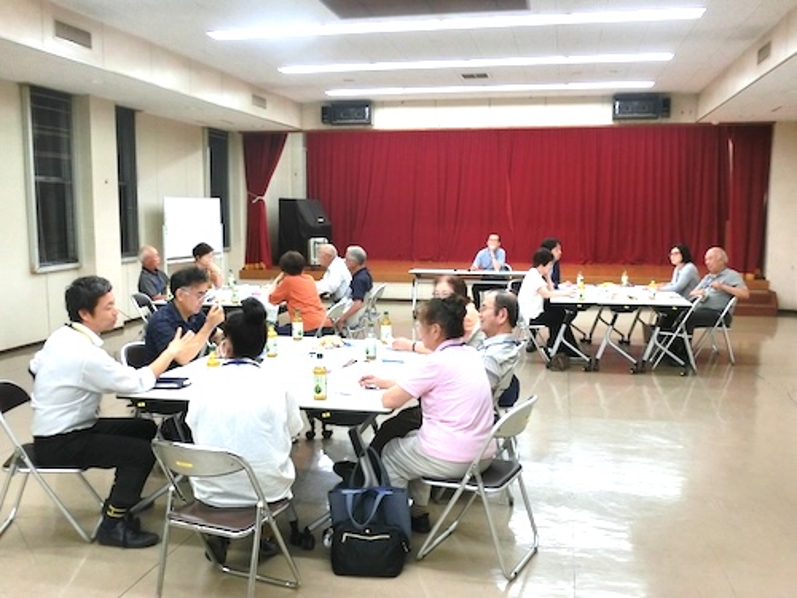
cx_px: 398
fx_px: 783
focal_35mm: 34
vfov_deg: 41.8
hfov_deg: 54.0
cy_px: 299
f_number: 3.9
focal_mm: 6
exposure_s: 1/100
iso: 400
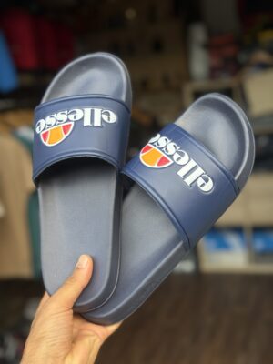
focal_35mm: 48
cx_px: 136
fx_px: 505
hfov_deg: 30.3
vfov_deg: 39.7
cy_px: 182
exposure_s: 1/197
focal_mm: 6.76
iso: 50
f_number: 1.78
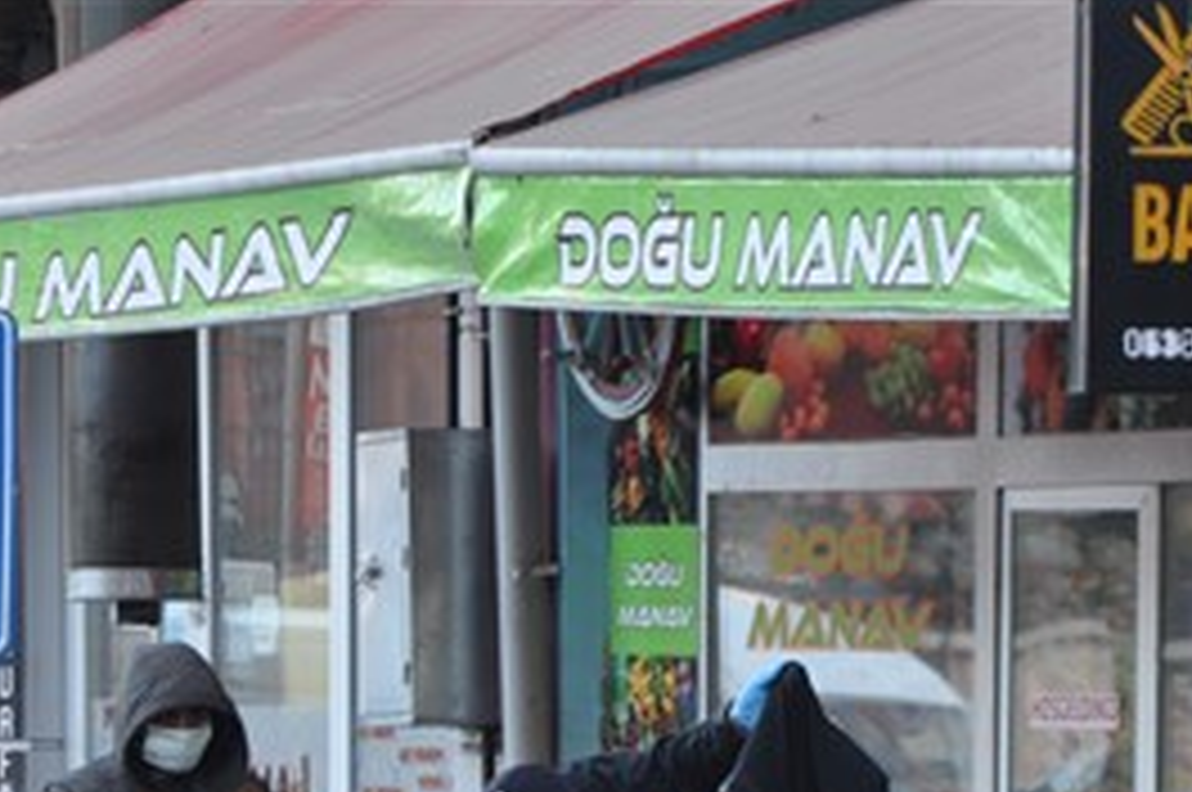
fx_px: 12773
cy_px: 968
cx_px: 805
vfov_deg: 3.5
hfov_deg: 5.3
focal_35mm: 386
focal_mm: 105
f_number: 5.6
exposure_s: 1/20
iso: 200
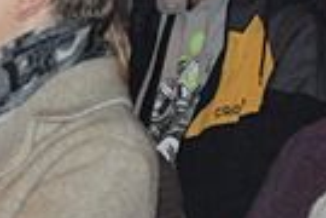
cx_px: 319
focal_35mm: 472
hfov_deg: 4.4
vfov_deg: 2.9
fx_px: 4274
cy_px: 391
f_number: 5
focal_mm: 50
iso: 2000
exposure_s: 1/60
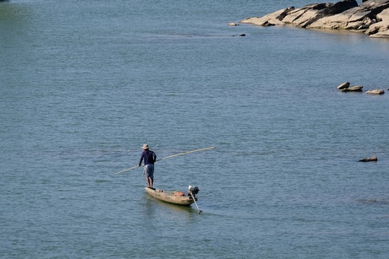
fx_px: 3729
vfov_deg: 4.0
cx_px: 194
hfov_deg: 6.0
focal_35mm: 345
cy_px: 130
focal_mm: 230
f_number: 7.1
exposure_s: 1/850
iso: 400
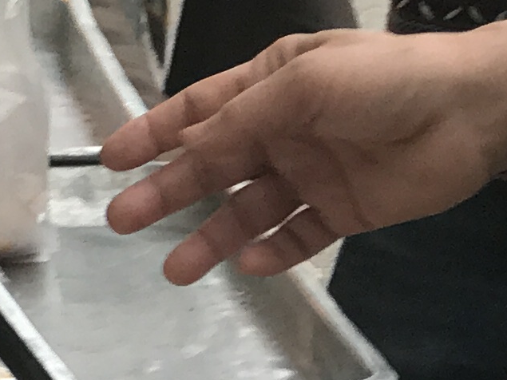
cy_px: -38
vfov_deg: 4.1
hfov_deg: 5.3
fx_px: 5301
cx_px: -714
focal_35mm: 362
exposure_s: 1/50
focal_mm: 6.6
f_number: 2.8
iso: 50
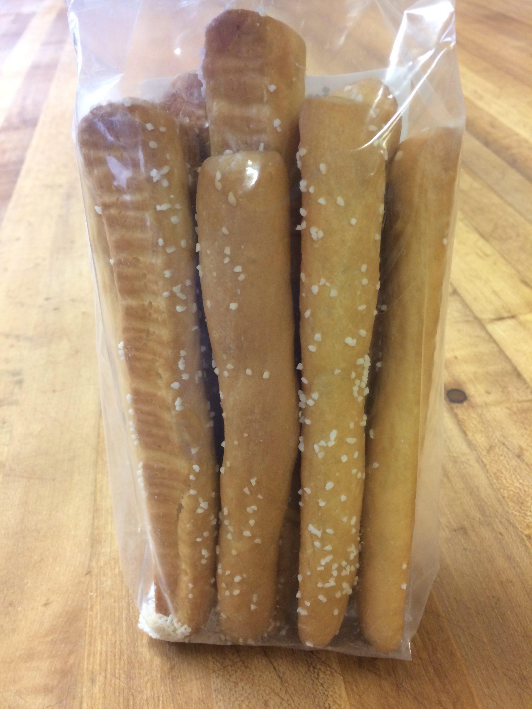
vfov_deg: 61.7
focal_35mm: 29
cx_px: 266
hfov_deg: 48.2
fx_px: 594
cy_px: 354
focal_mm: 4.15
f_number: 2.2
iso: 125
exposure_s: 1/30
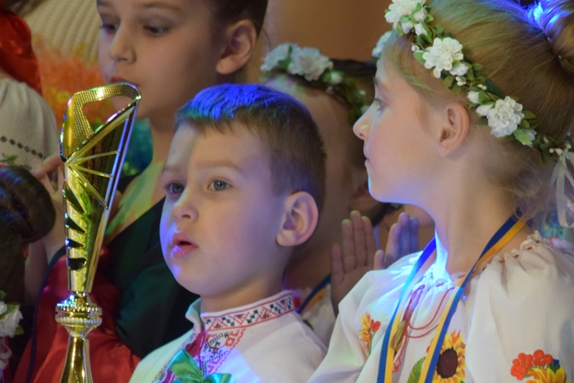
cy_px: 225
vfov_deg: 2.3
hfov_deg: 3.5
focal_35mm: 589
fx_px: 9395
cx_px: 443
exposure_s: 1/125
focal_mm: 240
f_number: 5.3
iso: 1400
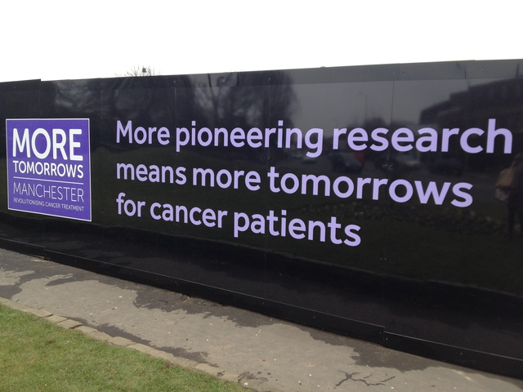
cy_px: 196
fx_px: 529
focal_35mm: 35
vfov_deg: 40.7
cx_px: 262
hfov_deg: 52.6
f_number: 2.4
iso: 50
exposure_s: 1/125
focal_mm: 4.28
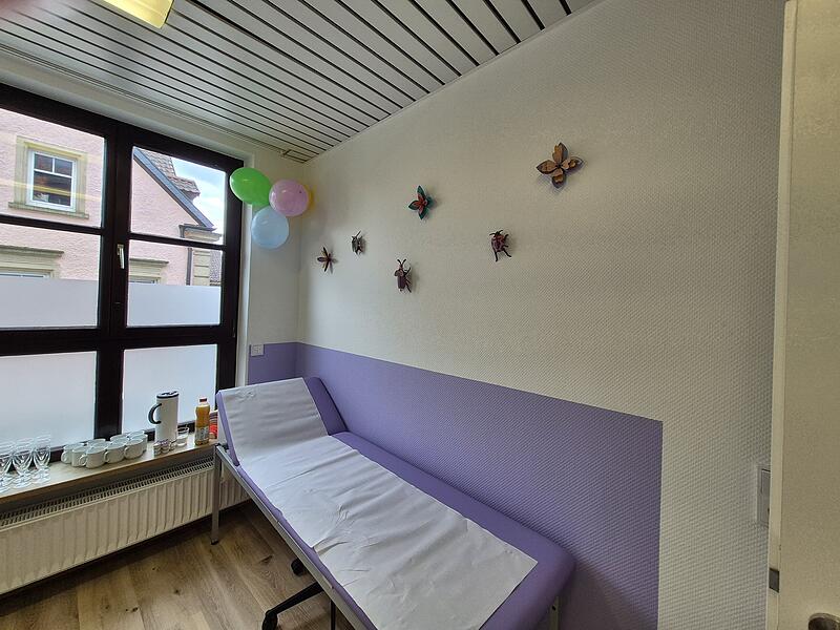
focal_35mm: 13
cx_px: 420
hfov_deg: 106.2
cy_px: 315
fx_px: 315
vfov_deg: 89.9
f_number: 2.2
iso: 50
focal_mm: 1.74
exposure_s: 1/128
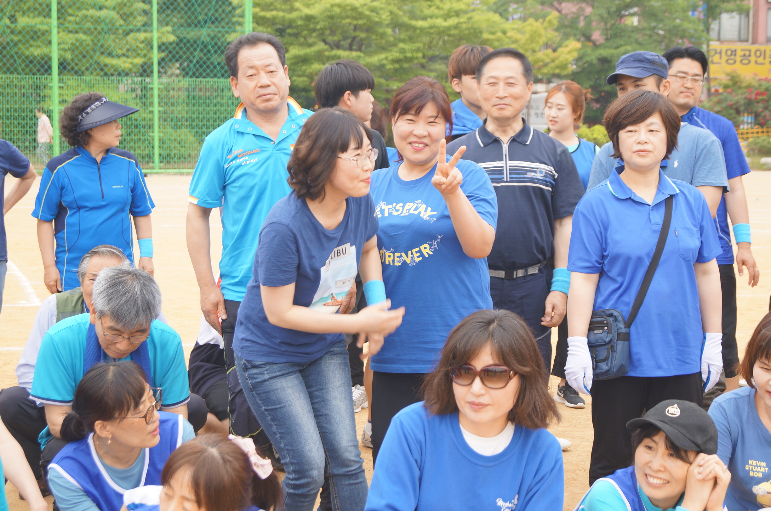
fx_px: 1443
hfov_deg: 29.9
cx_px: 386
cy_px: 256
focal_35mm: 68
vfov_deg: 20.1
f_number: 5.6
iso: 100
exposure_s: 1/80
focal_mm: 45
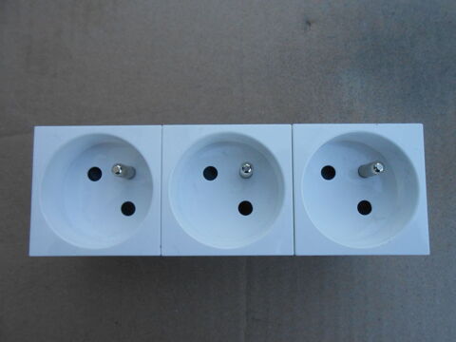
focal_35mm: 26
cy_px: 171
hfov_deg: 67.3
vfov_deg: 53.1
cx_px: 228
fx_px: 343
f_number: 3.5
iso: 320
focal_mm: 4.6
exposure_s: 1/250
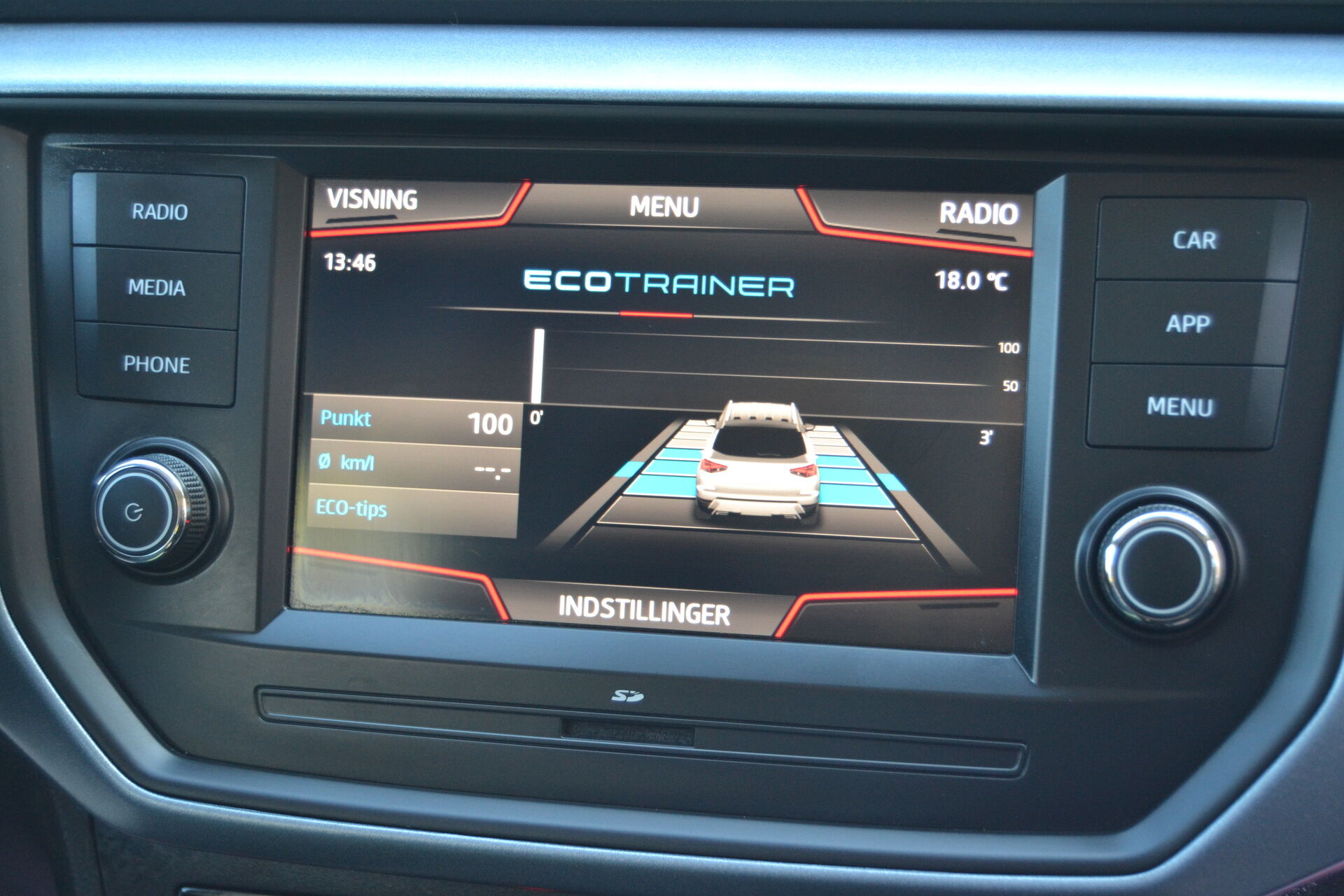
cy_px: 448
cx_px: 672
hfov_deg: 35.1
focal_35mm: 57
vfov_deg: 23.8
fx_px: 2128
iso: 1100
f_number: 4.8
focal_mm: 38
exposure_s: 1/60
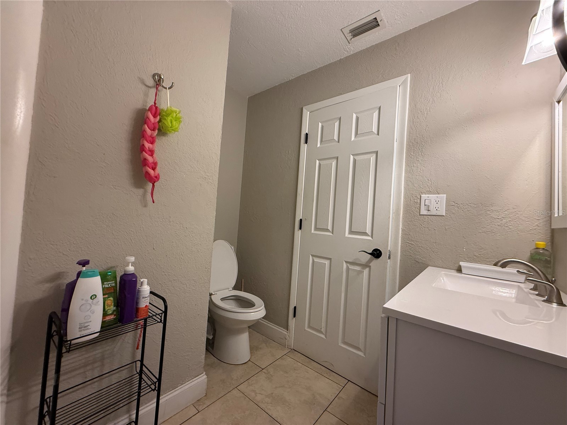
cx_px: 284
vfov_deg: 85.7
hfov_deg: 102.1
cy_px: 212
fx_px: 229
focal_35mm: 14
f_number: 2.2
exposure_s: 1/60
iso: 200
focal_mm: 2.22
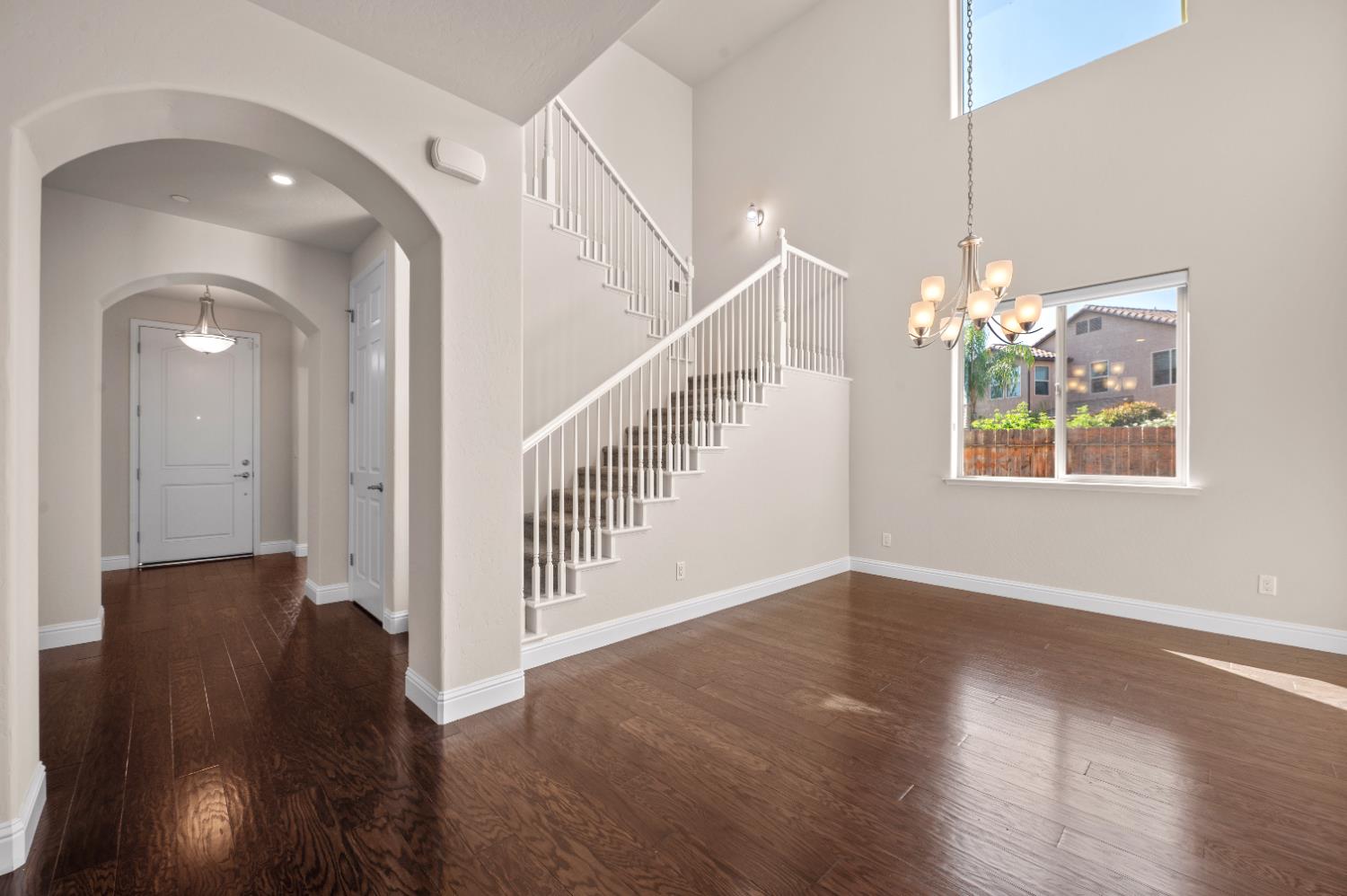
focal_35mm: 14
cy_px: 448
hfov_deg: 104.3
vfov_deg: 81.1
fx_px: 523
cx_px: 674
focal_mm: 14
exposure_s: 1/8
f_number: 9
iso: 250
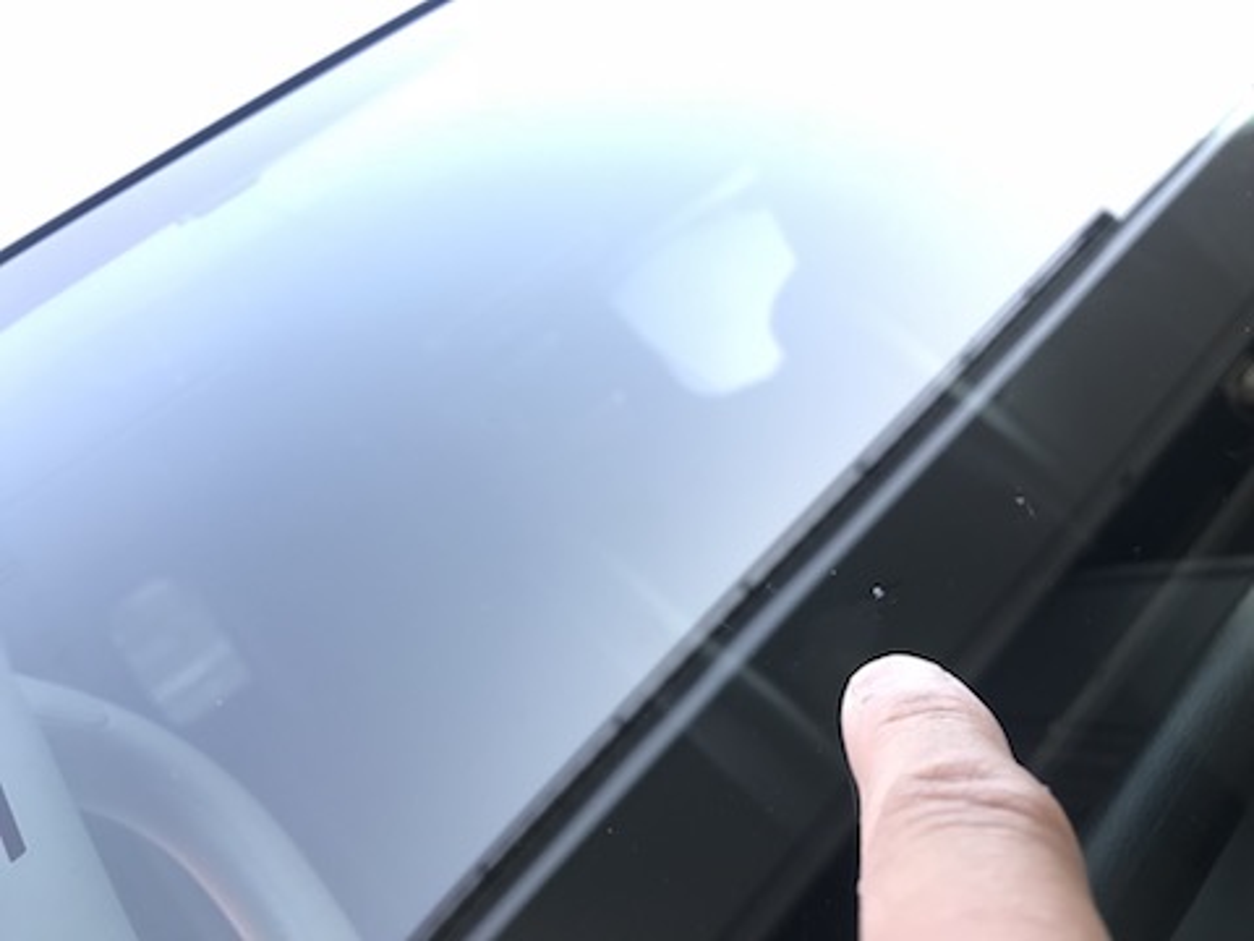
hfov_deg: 63.4
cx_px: 627
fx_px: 1014
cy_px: 470
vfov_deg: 49.7
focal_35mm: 28
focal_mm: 3.99
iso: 20
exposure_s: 1/157
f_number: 1.8
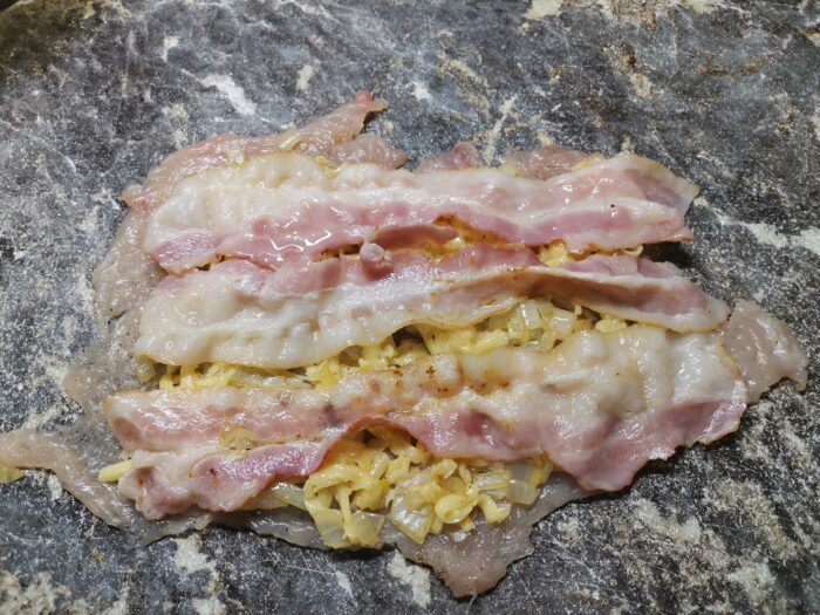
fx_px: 616
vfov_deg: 53.1
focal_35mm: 26
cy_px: 308
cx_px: 410
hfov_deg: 67.3
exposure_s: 1/60
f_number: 1.8
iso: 80
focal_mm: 4.75
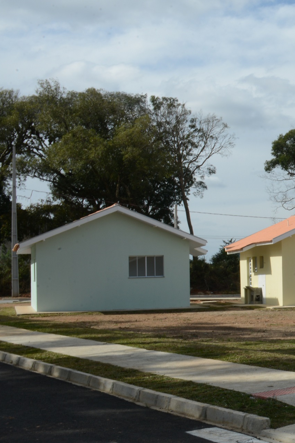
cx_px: 496
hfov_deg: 19.5
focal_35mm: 56
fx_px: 688
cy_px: 226
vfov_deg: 35.6
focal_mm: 24
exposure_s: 1/60
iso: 200
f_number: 22
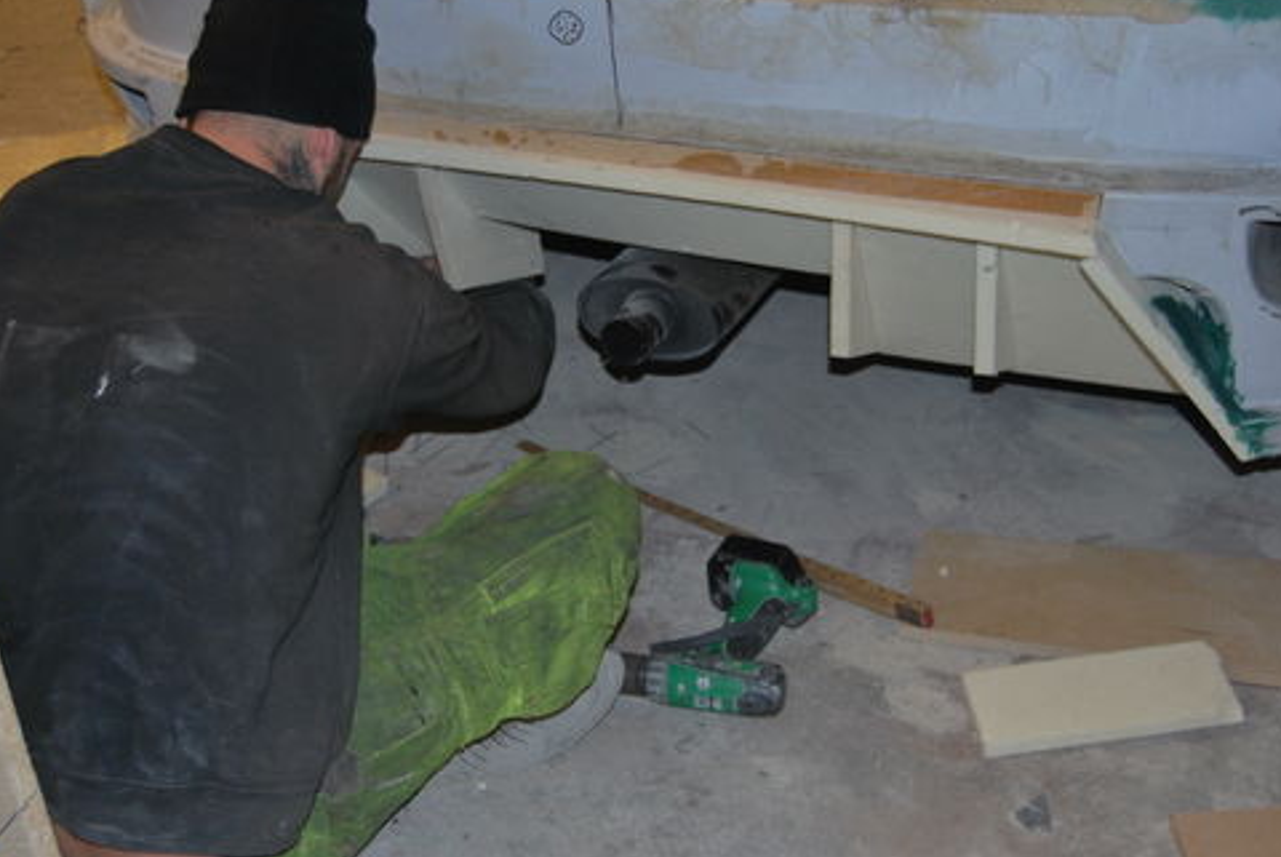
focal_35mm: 52
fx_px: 1852
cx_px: 571
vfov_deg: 26.0
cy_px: 360
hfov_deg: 38.1
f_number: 4
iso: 200
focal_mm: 26
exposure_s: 1/60
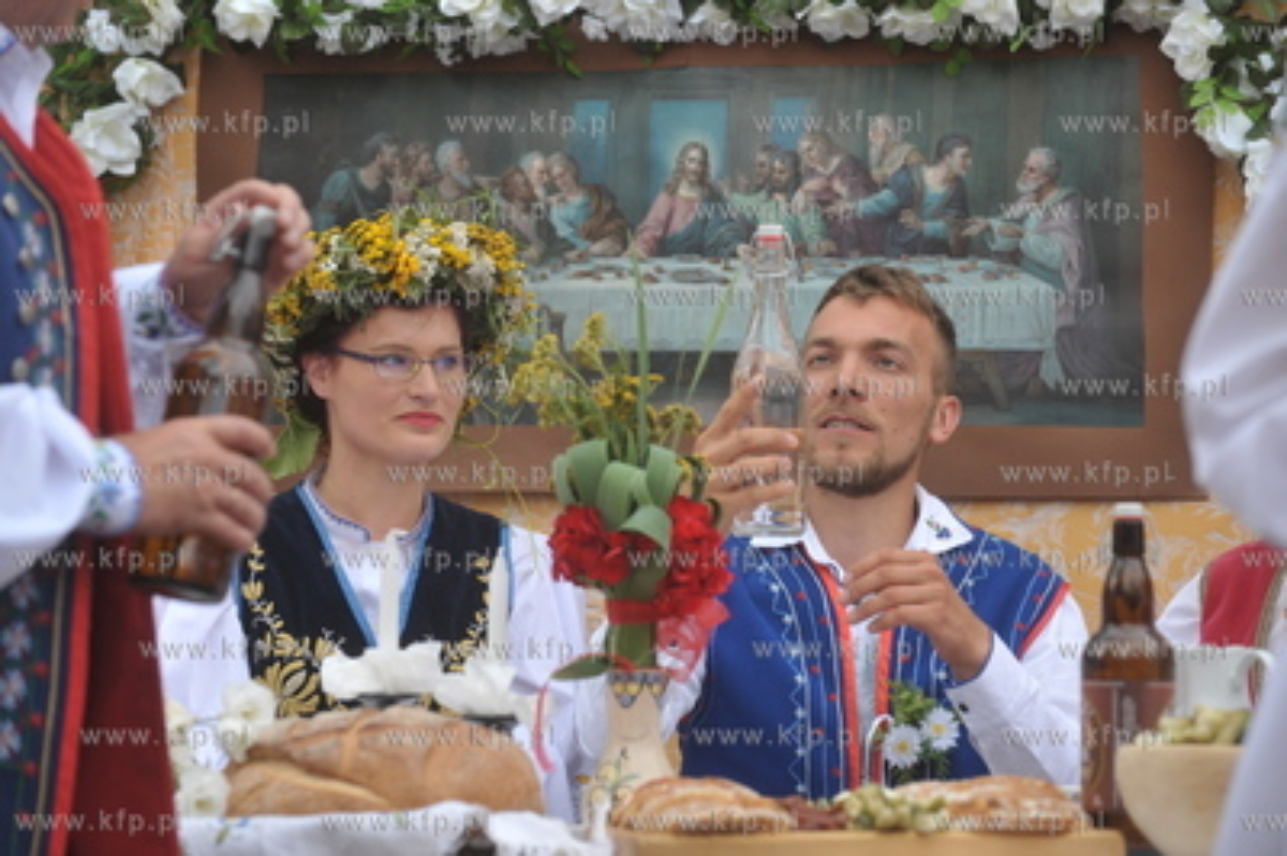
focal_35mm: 140
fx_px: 5001
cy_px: 428
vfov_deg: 9.8
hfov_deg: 14.7
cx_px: 644
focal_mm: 140
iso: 400
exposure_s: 1/500
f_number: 5.6
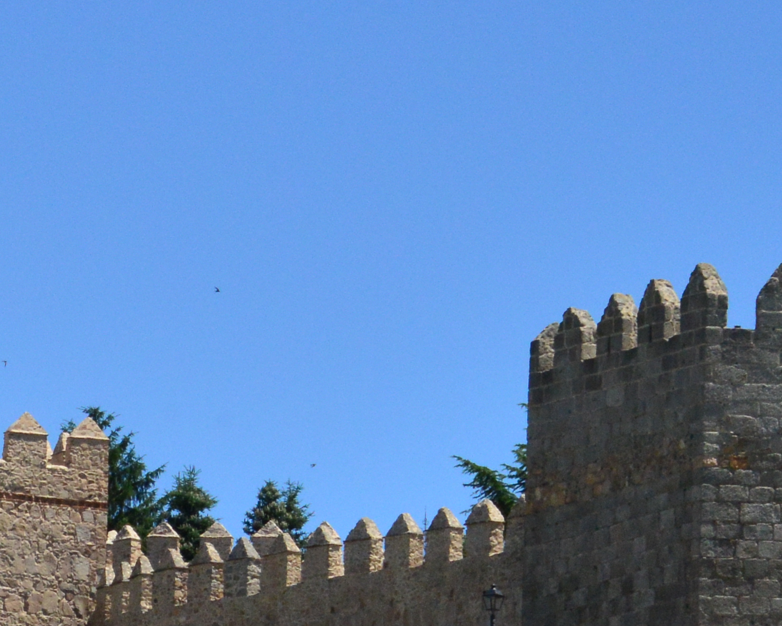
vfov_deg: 3.9
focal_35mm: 397
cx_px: -188
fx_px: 9191
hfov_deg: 4.9
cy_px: 704
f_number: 18
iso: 1600
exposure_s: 1/1250
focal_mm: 85
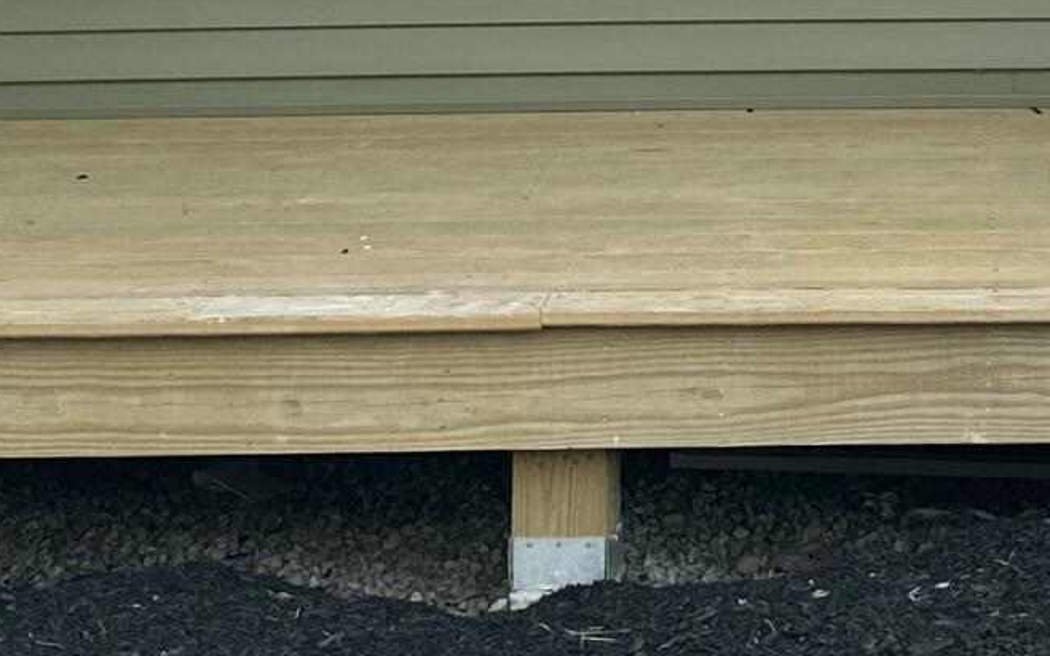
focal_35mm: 116
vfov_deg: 10.6
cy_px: -511
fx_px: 3319
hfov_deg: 17.7
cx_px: 980
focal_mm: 6.86
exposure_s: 1/1541
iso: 80
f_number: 1.78
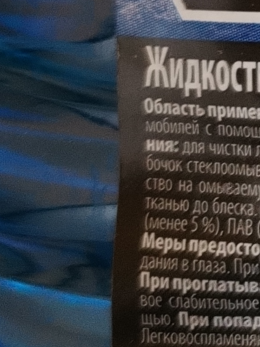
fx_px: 1503
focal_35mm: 150
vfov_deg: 12.5
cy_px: -167
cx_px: 609
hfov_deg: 9.0
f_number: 1.8
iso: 805
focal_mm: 4.75
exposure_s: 1/33.3
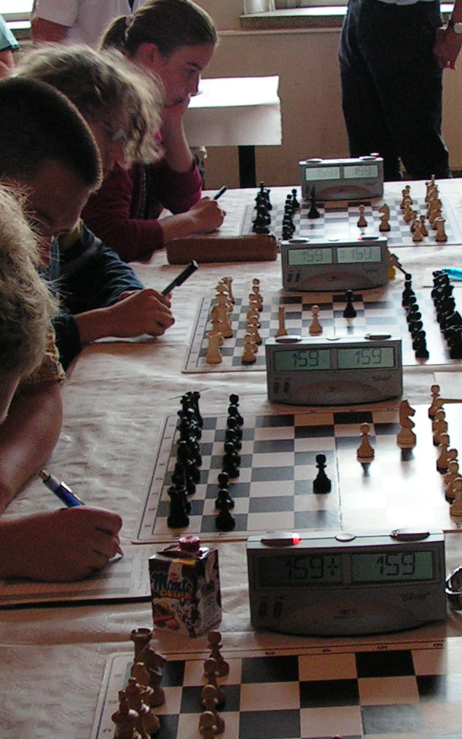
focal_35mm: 77
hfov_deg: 16.9
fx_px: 1552
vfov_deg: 26.8
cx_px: 316
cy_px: 400
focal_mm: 6
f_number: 3.2
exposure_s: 1/40
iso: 160
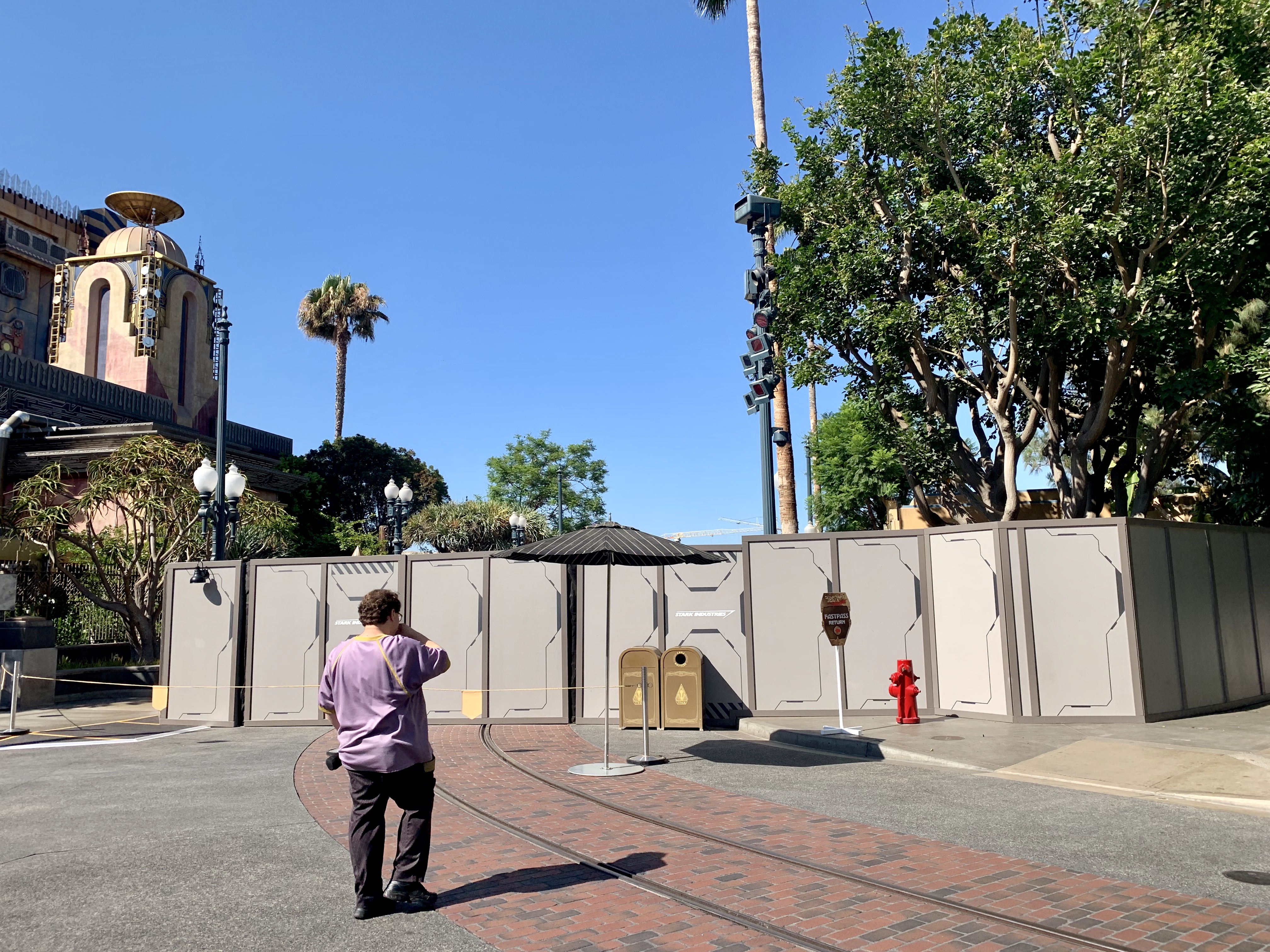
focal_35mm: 26
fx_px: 954
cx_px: 635
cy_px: 476
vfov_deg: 53.1
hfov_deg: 67.3
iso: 25
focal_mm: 4.25
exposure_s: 1/1634
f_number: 1.8
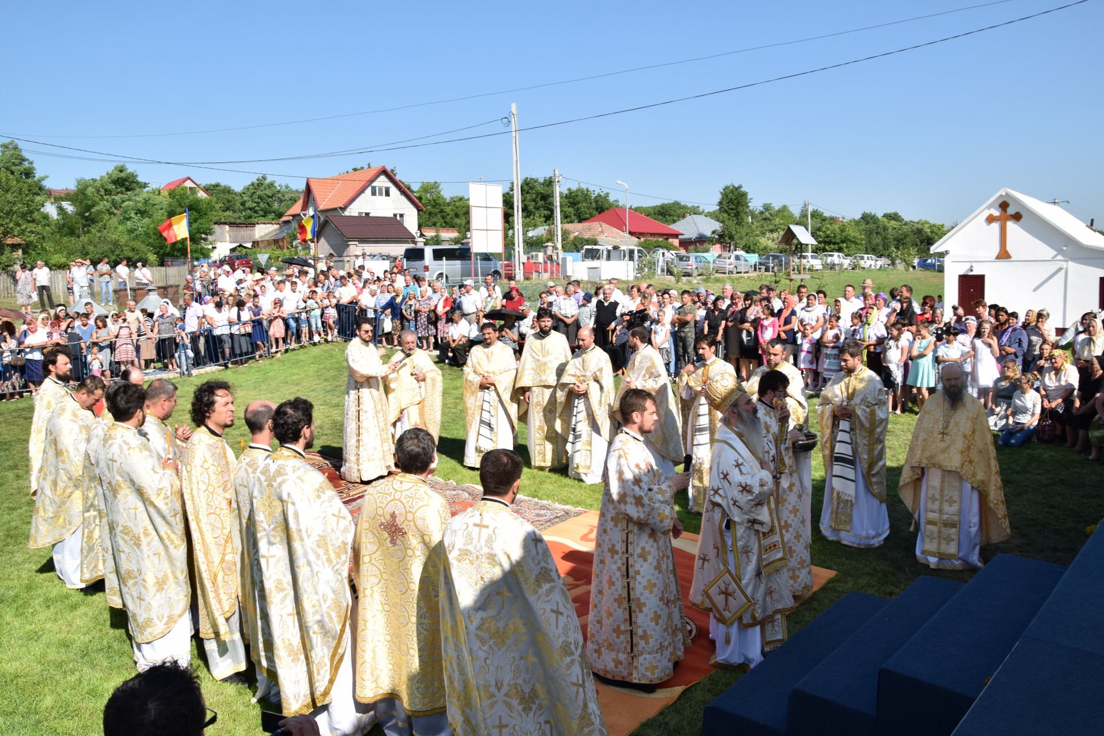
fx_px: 828
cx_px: 552
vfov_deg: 47.9
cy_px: 368
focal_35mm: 27
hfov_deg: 67.4
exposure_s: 1/160
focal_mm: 18
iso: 100
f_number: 9
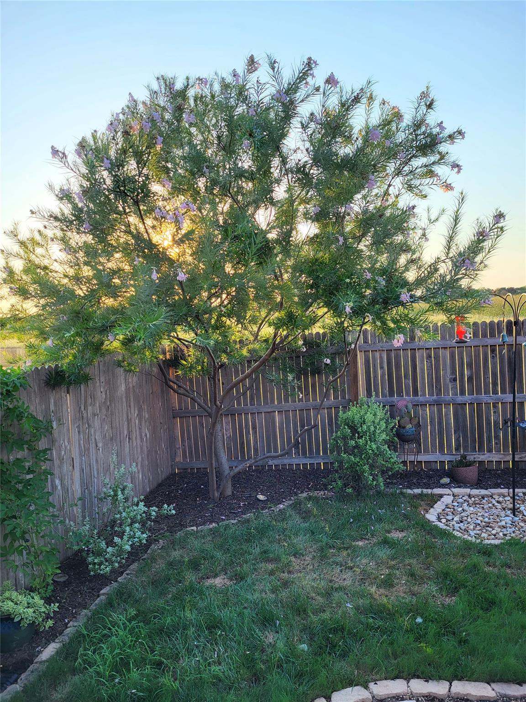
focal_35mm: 26
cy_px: 351
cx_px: 263
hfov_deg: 53.1
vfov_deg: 67.3
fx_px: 527
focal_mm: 5.4
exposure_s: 1/312
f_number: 1.8
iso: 40
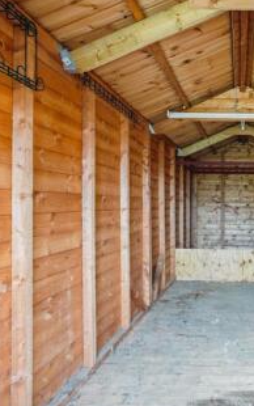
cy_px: 205
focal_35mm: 25
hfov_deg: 44.2
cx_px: 236
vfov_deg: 72.5
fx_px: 277
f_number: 4
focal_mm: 16
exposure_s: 1/50
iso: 320
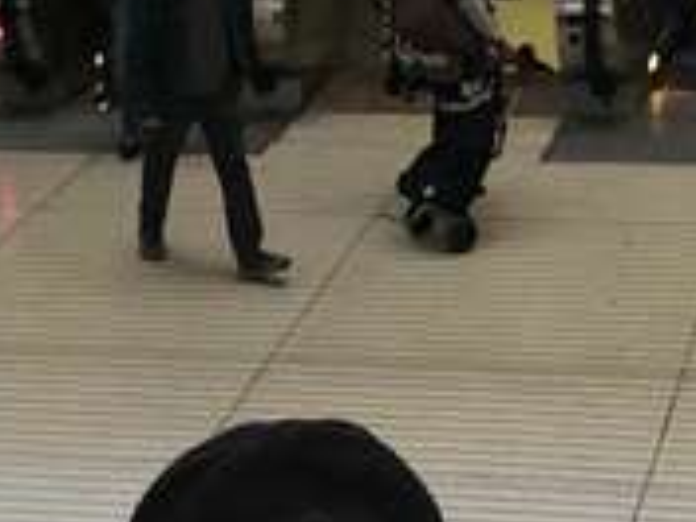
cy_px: -83
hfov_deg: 14.9
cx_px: 395
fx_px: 2654
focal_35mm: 132
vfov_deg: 11.1
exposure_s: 1/30
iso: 100
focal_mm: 4.15
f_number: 2.2
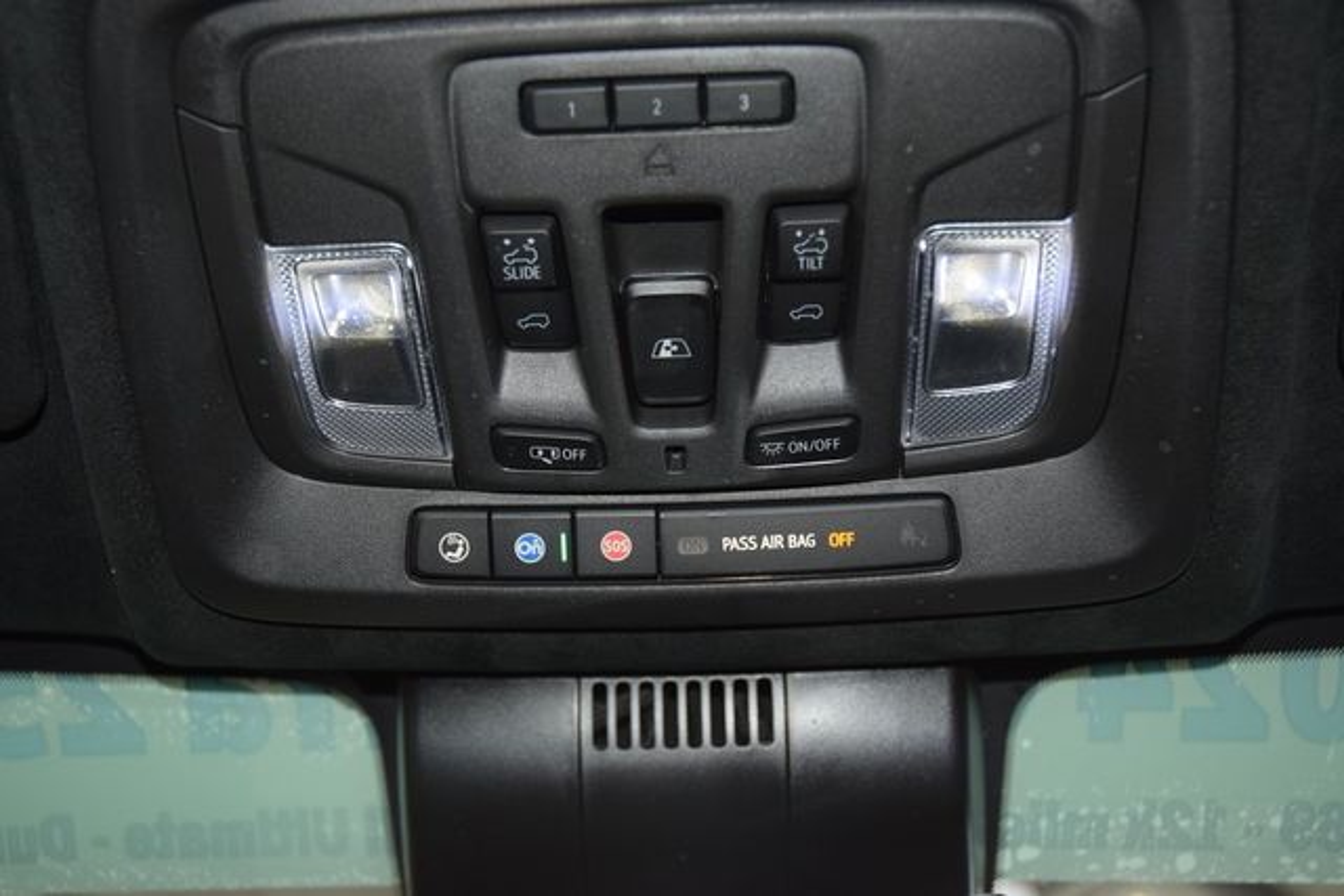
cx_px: 672
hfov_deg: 45.0
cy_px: 448
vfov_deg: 30.9
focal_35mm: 44
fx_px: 1624
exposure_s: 1/60
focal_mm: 29
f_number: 3.8
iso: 720
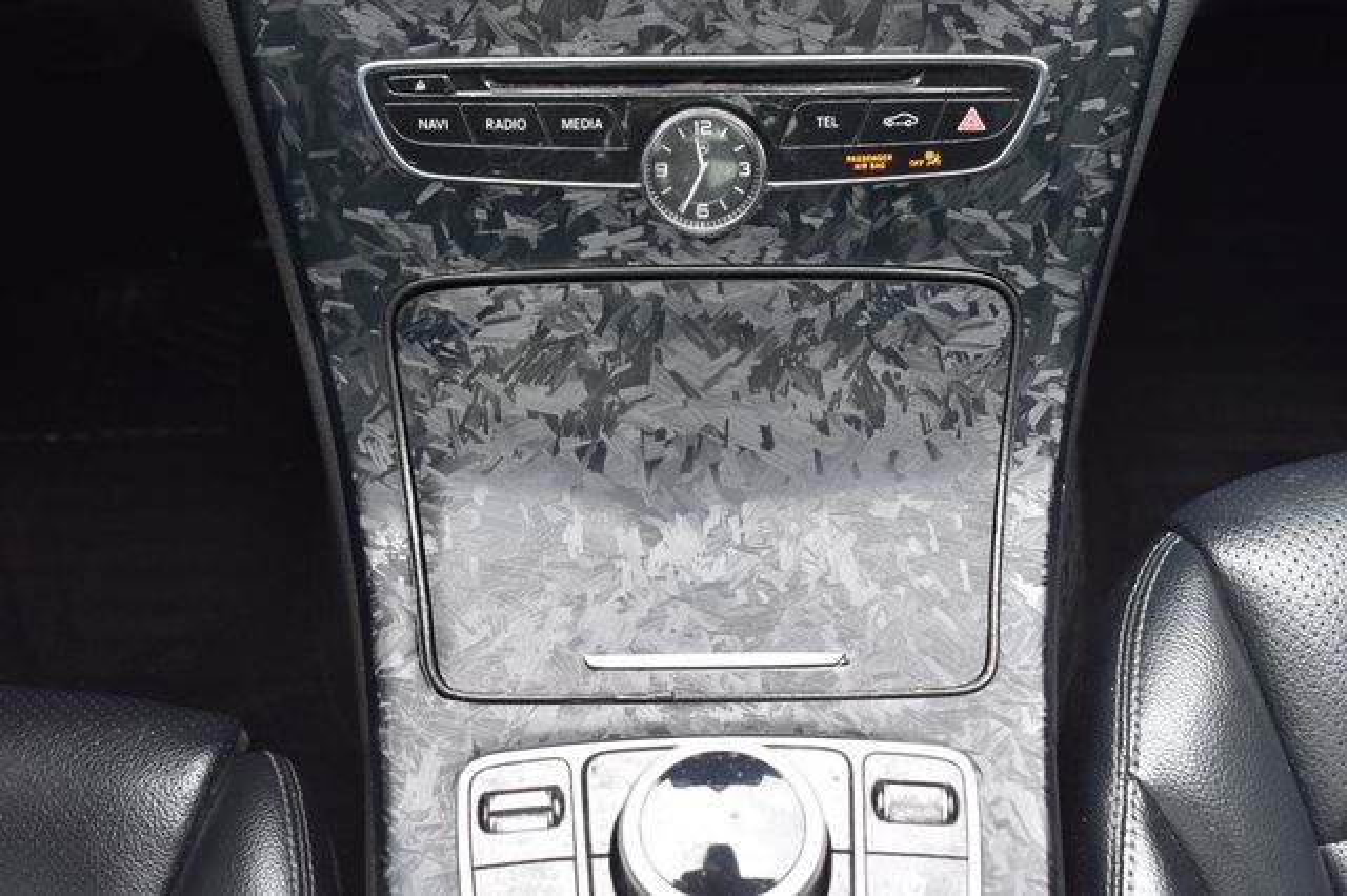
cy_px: 448
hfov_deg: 46.4
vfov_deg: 31.9
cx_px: 674
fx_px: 1571
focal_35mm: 42
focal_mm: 28
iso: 400
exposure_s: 1/20
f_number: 6.3
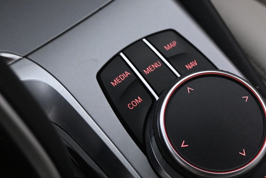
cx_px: 196
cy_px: 102
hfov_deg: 34.2
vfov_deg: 23.6
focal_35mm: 57
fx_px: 424
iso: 2500
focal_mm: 20.5
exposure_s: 1/60
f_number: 3.8
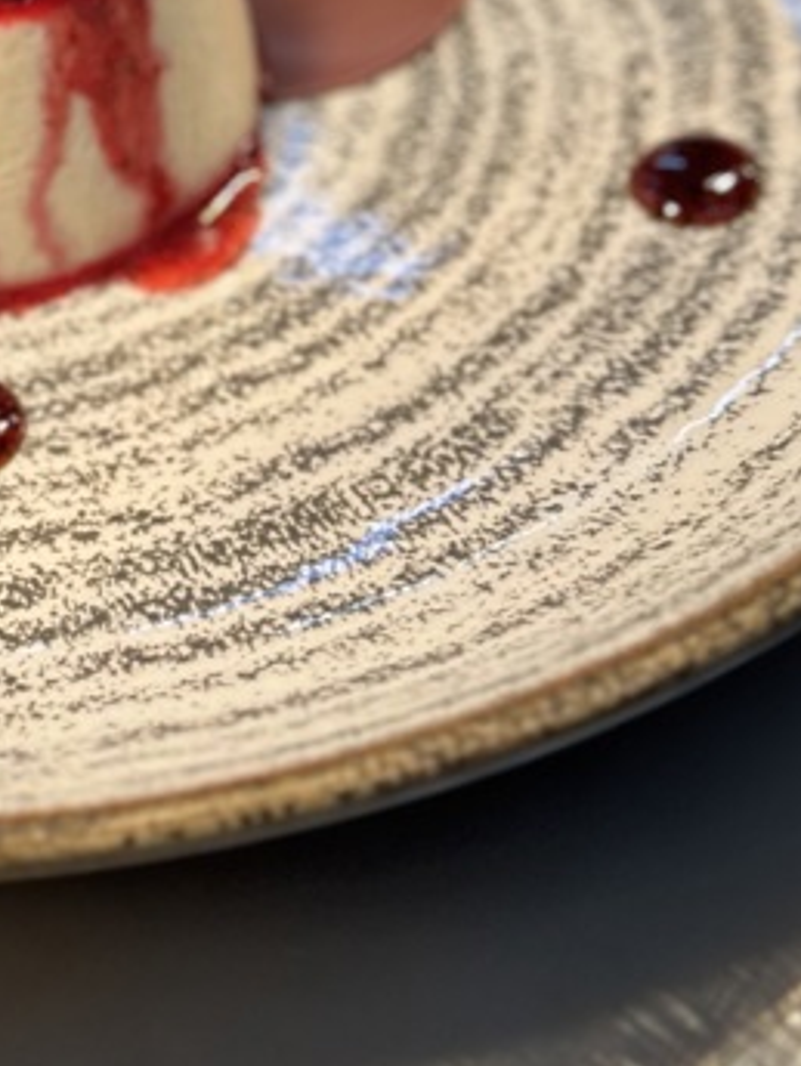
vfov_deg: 14.9
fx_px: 3947
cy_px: -178
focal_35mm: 128
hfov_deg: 11.5
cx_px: -6
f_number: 1.78
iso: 80
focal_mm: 6.86
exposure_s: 1/823
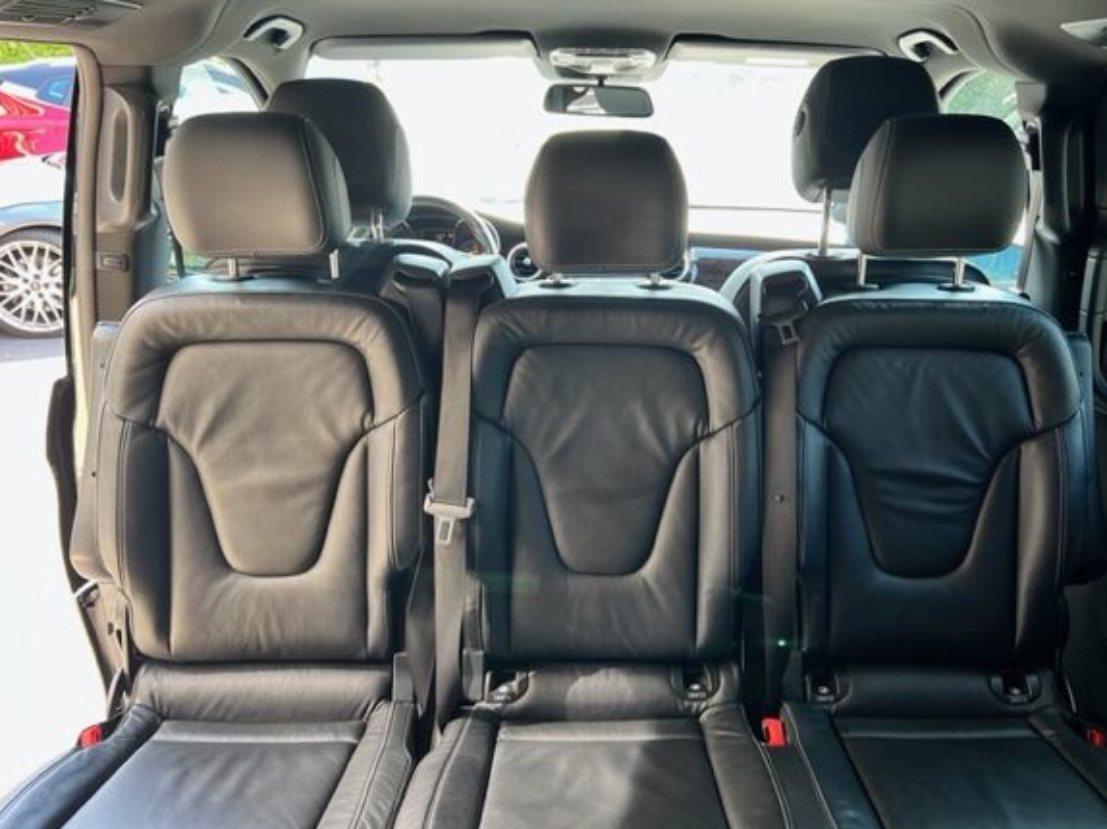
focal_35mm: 29
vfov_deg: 48.2
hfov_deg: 61.6
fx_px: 927
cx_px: 608
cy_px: 386
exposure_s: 1/121
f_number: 1.5
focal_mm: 5.7
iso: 125
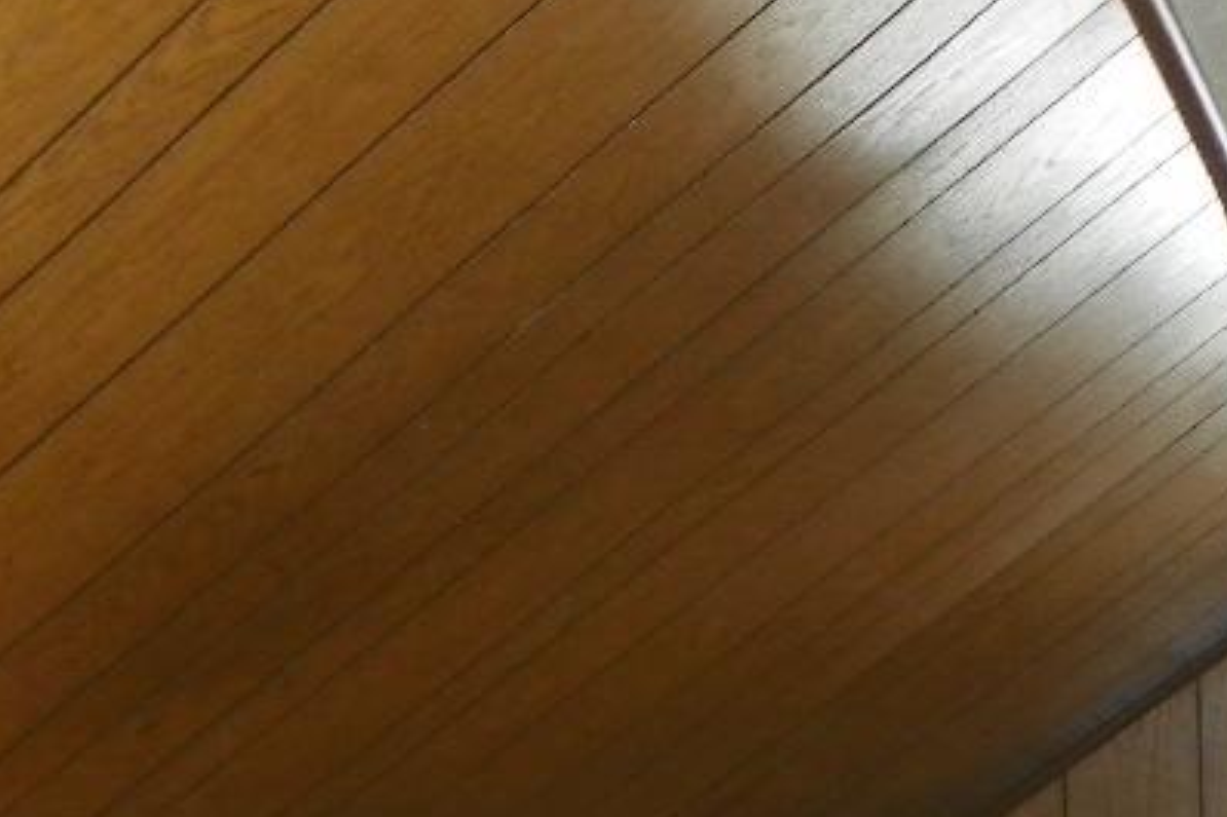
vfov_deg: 14.5
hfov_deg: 23.3
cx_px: 432
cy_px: 1267
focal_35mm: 87
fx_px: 2964
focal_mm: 4.6
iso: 200
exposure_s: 1/30
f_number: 2.8
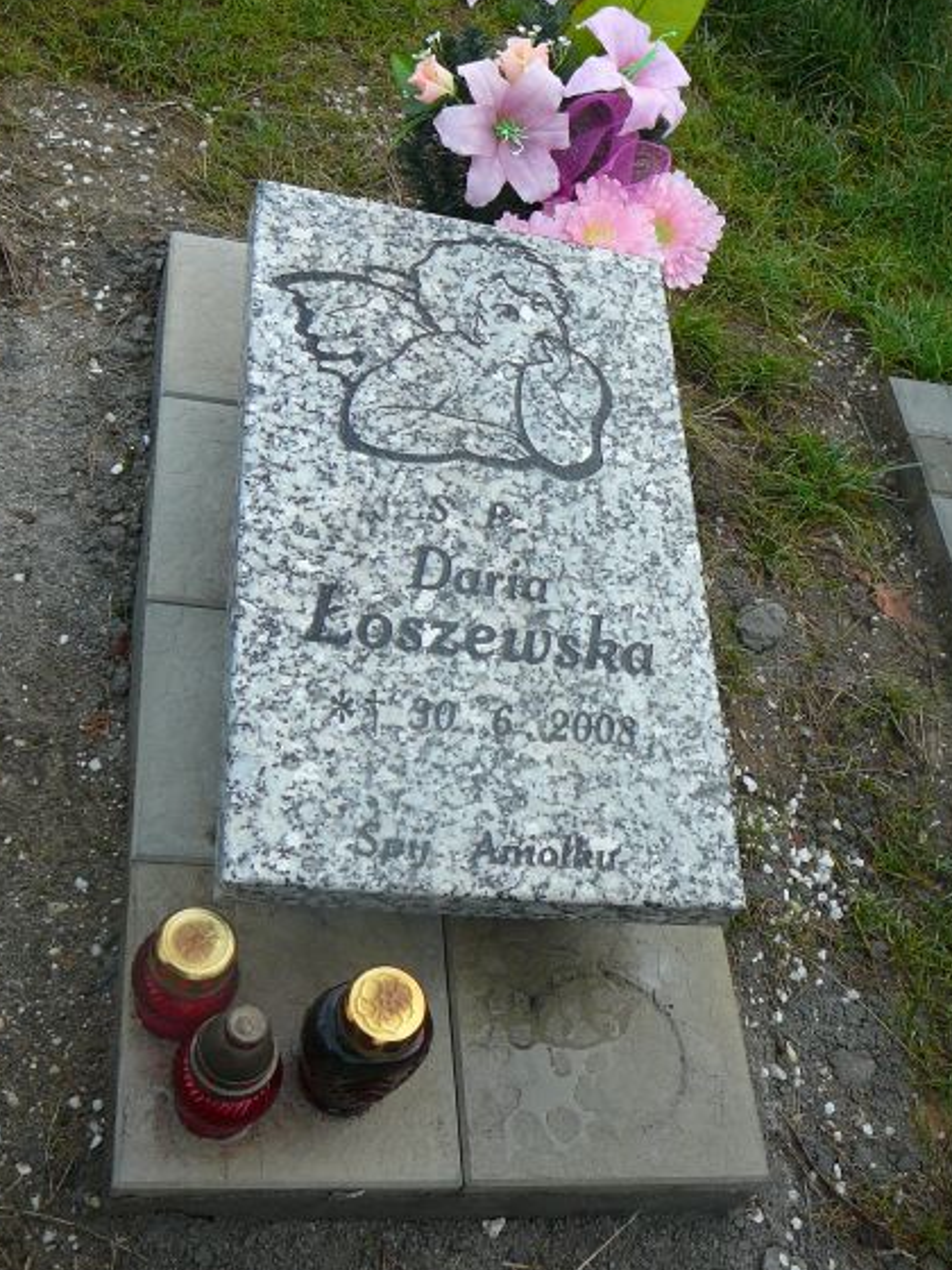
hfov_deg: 35.9
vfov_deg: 46.7
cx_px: 510
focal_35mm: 40
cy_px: 581
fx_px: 1467
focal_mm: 5.2
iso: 80
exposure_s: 1/200
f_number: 2.8
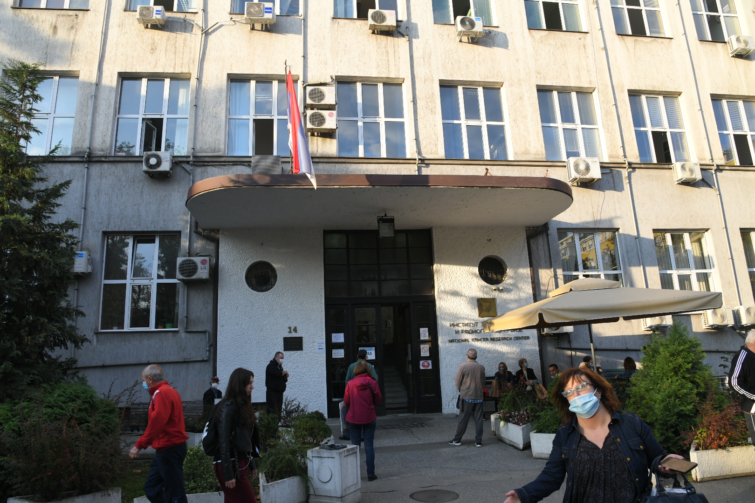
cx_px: 378
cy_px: 252
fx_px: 503
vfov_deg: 53.1
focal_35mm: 24
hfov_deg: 73.7
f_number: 10
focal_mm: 24
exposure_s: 1/400
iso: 1250
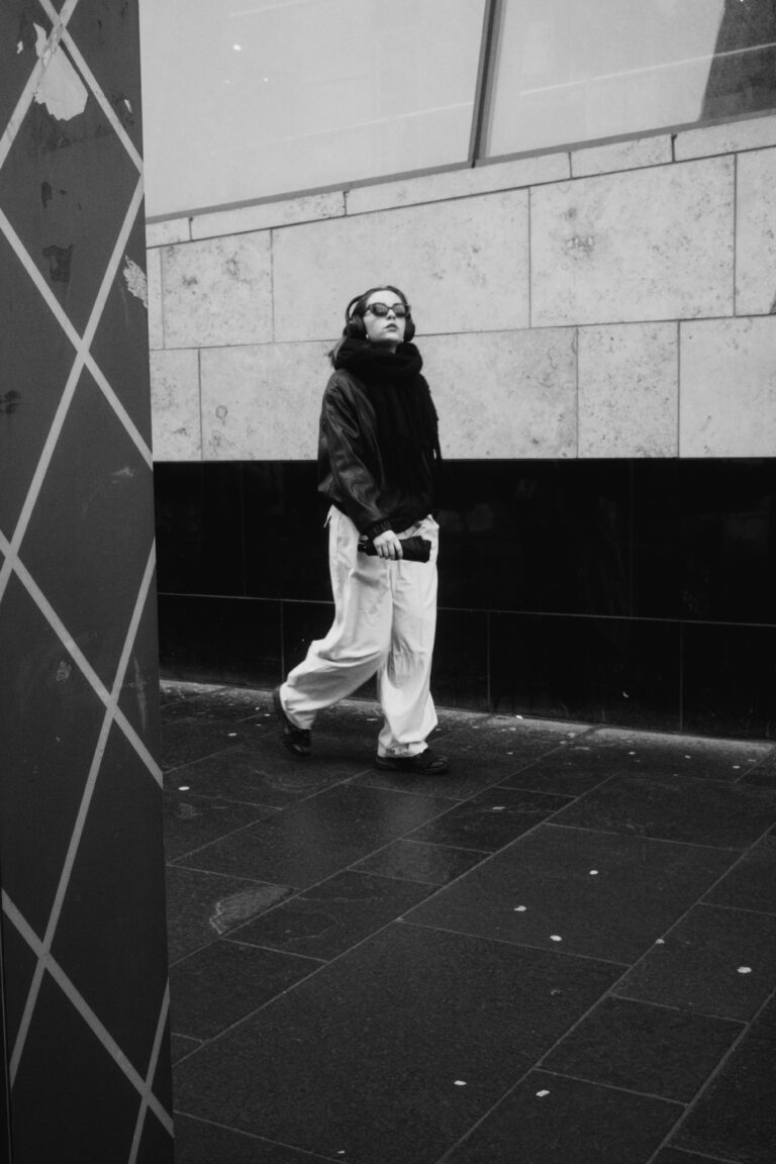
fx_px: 1326
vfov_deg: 47.4
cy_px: 582
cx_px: 388
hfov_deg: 32.6
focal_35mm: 41
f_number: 8
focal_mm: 27
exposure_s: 1/250
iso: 4000
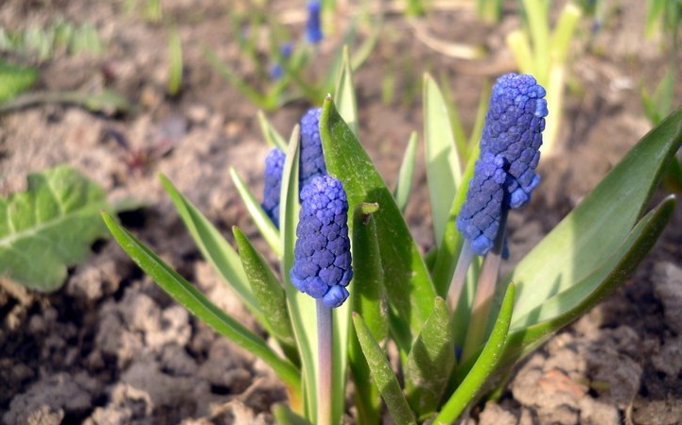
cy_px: 252
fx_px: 687
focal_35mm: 37
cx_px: 349
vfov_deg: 34.3
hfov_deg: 52.8
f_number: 2.8
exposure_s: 1/346
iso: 80
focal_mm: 6
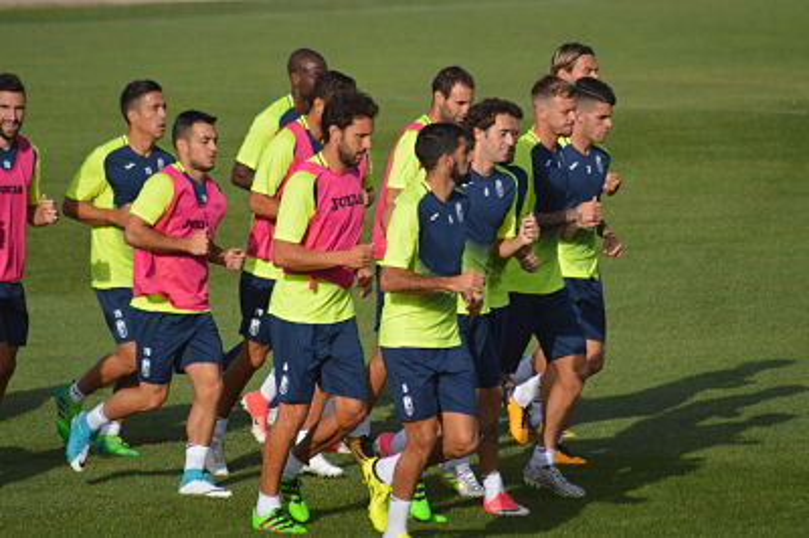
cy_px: 269
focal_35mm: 450
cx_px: 404
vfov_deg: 3.0
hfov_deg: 4.6
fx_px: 10104
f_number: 5.6
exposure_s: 1/2000
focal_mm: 300
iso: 400
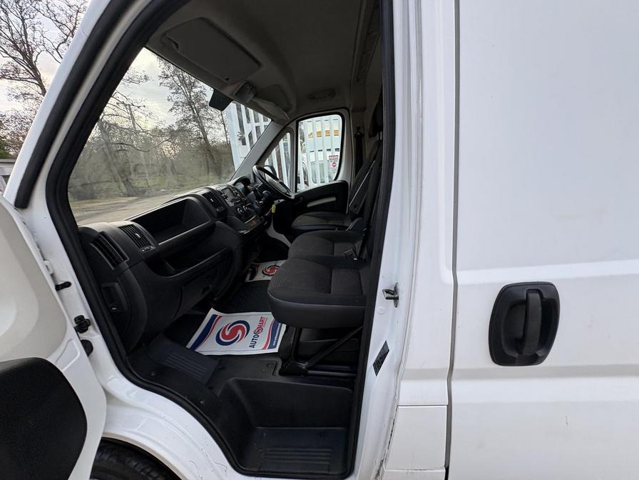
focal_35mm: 14
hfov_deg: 102.1
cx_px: 320
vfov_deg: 85.7
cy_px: 240
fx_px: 258
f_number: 2.2
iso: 64
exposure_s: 1/163
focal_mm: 2.22
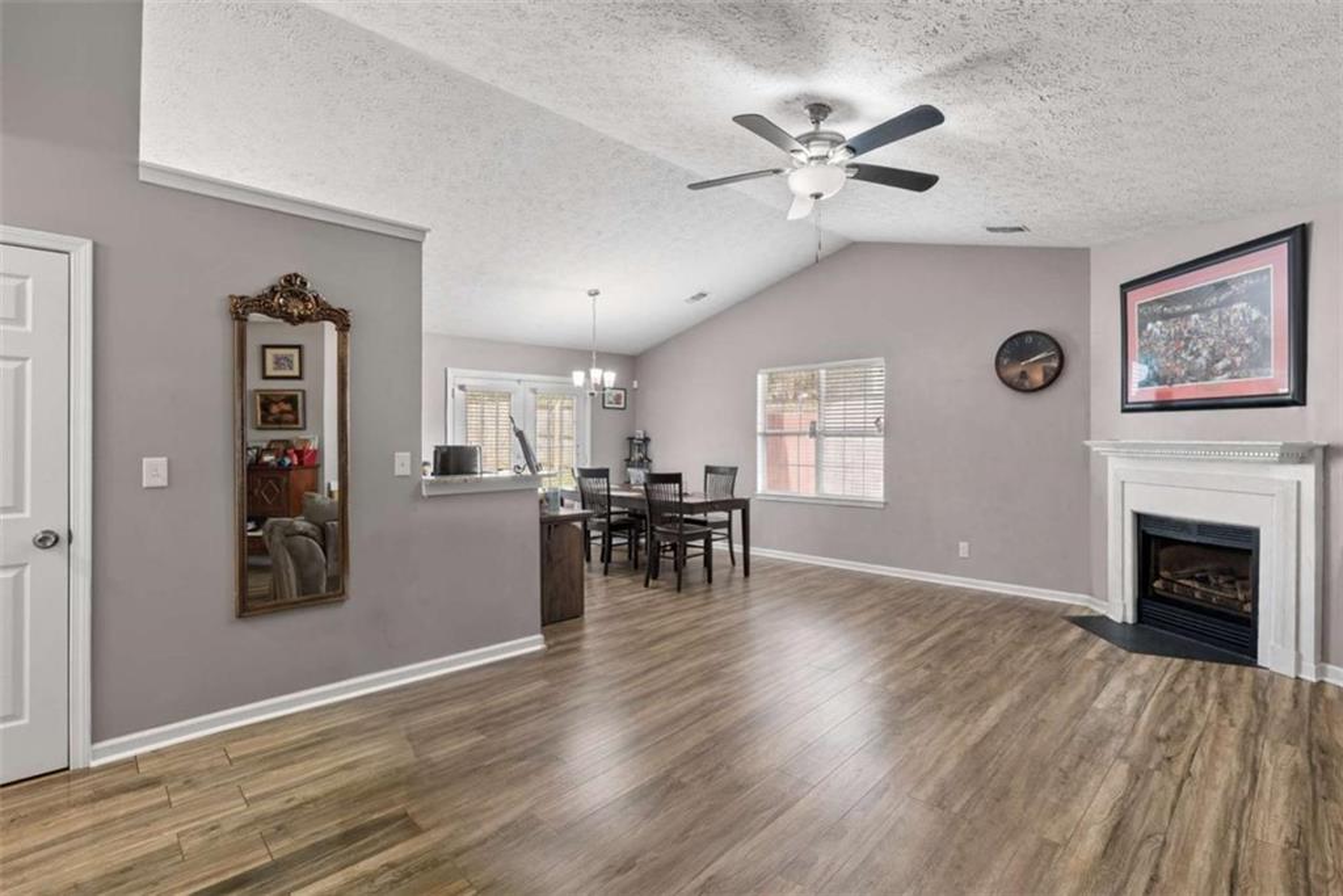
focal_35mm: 16
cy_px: 448
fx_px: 597
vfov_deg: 73.8
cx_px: 672
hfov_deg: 96.7
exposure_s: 1
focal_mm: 16
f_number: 10
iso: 200
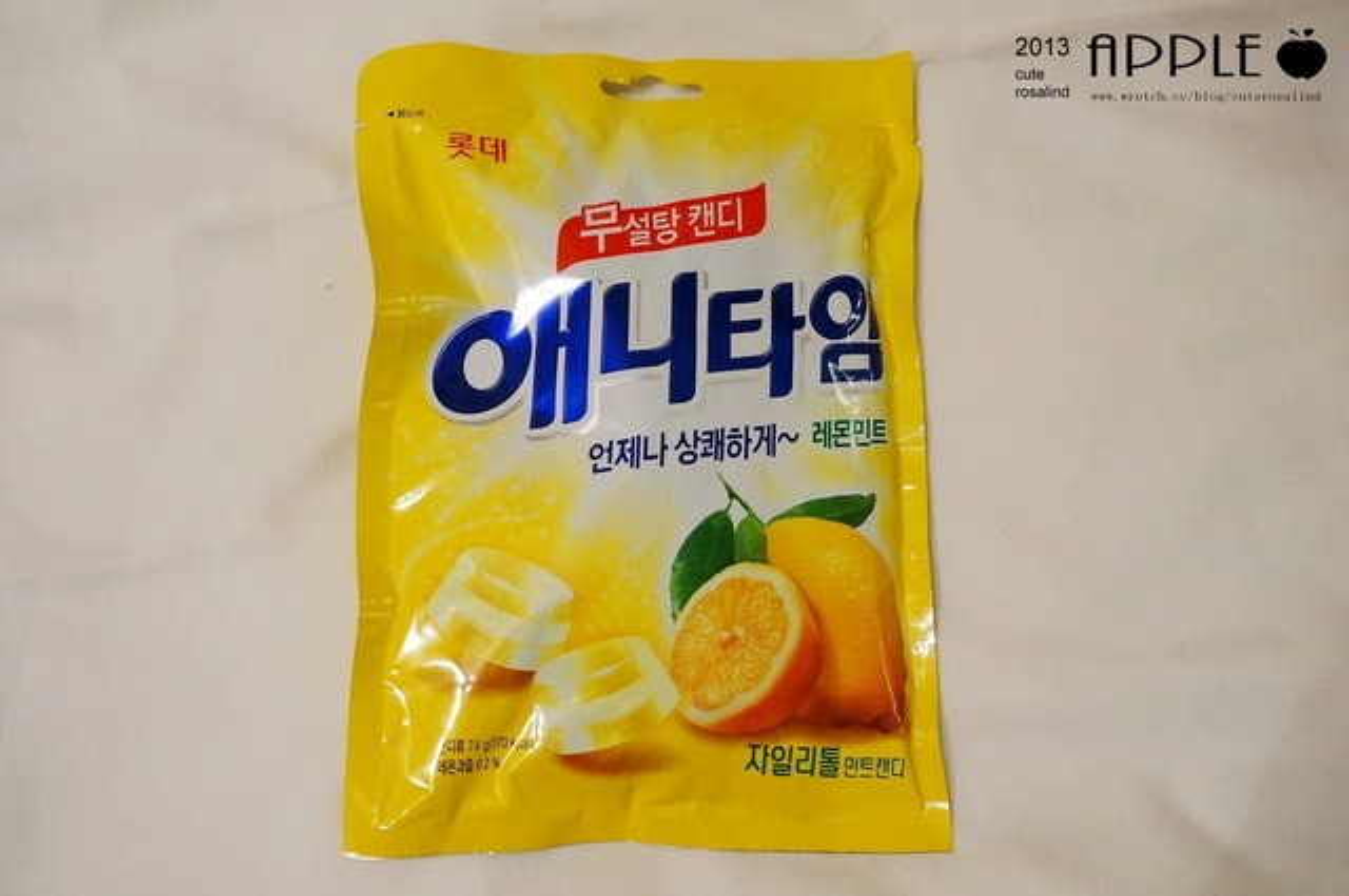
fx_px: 2021
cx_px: 674
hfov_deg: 36.9
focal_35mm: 54
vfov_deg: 25.0
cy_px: 448
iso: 3200
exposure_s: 1/50
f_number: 7.1
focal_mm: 36
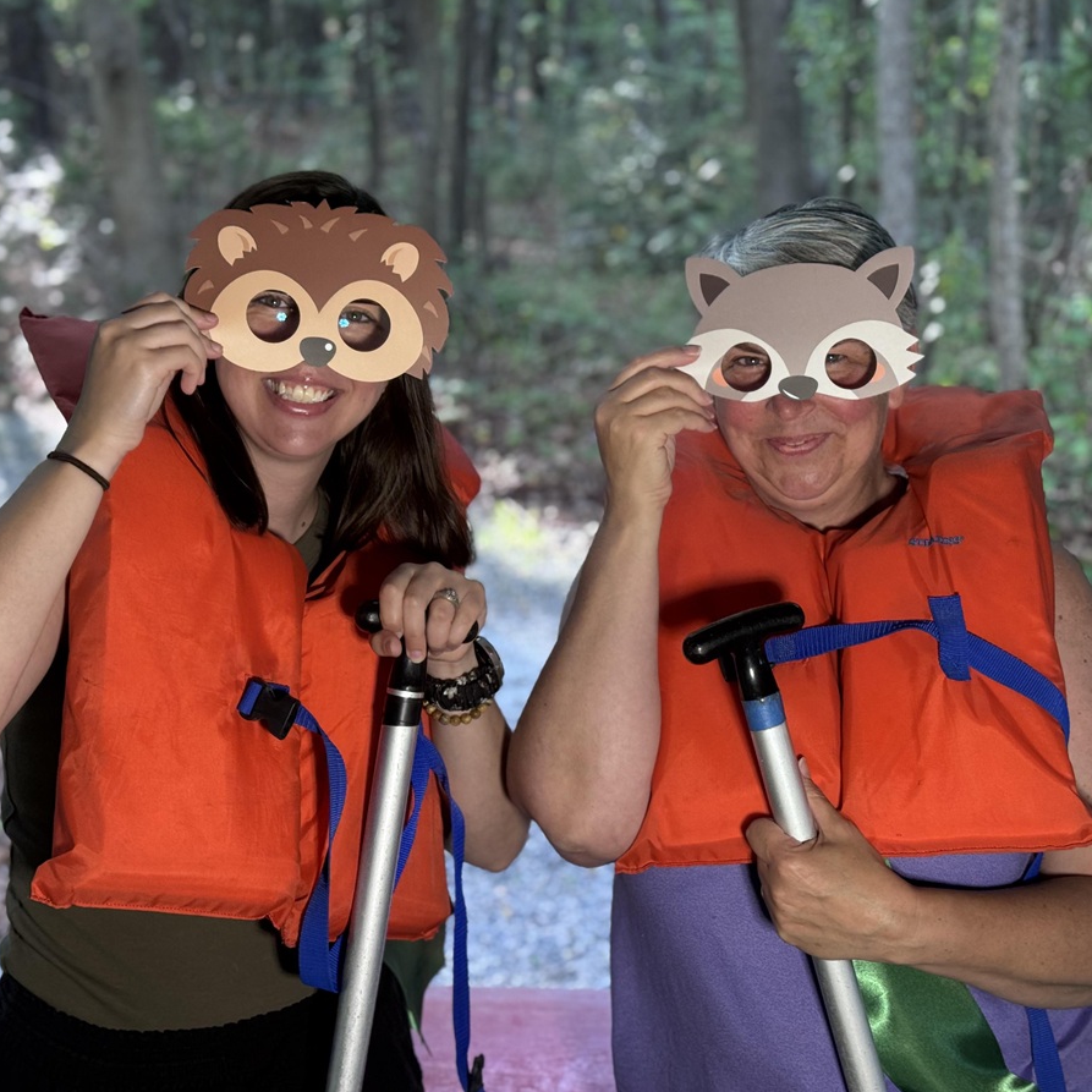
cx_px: 515
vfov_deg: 30.0
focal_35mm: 57
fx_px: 2034
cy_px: 547
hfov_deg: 30.0
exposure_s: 1/121
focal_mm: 6.76
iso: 80
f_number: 1.78
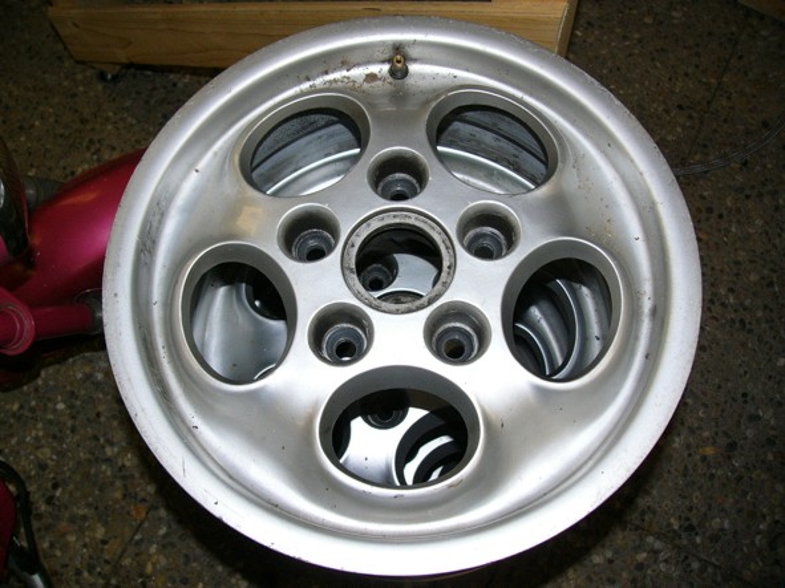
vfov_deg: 39.6
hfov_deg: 51.4
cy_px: 294
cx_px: 392
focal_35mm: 36
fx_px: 816
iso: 100
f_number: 2.8
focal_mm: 6
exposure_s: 1/60
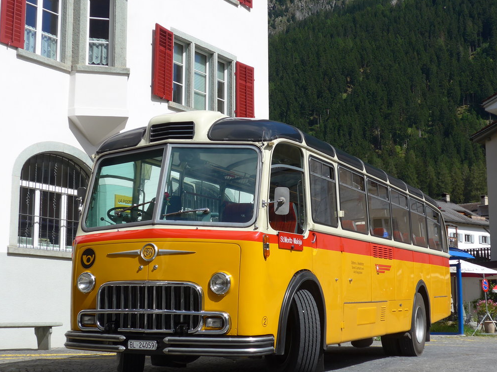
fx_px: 847
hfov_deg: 32.7
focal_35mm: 59
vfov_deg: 24.8
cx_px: 257
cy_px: 205
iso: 80
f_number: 3.2
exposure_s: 1/1600
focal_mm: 10.1
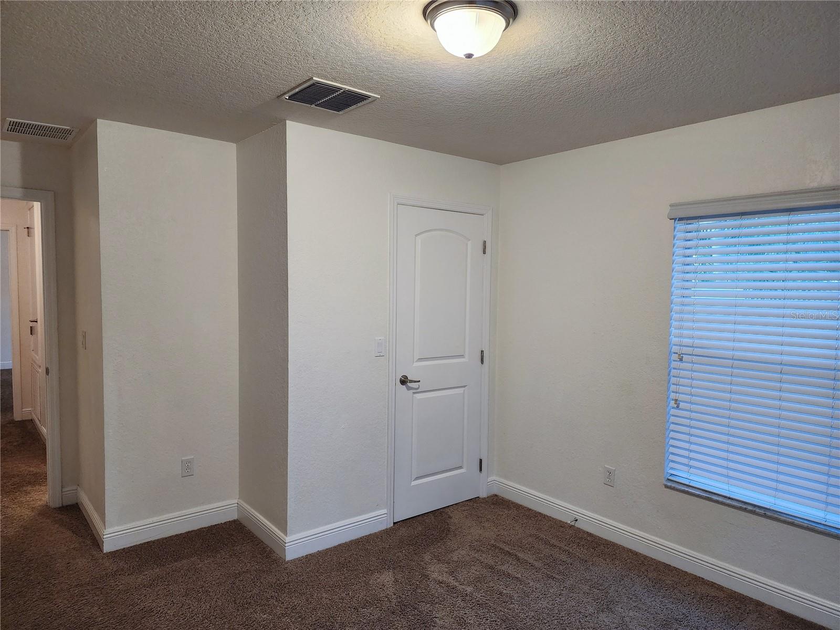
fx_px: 558
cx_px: 420
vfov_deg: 58.9
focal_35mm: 23
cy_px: 315
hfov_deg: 73.9
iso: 640
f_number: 1.8
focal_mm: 6.4
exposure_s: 1/120
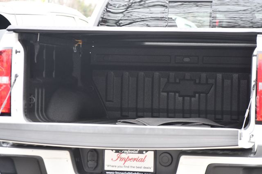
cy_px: 87
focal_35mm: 147
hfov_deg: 14.0
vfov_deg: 9.3
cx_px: 131
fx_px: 1069
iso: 800
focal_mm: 98
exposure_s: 1/200
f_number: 4.8
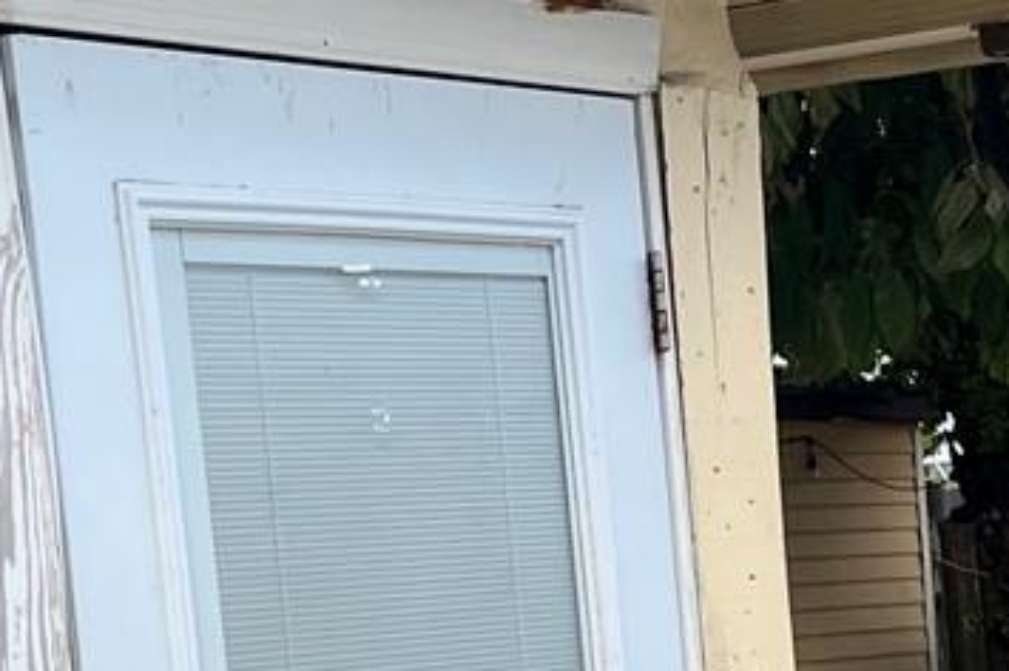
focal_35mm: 122
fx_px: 3416
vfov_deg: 10.8
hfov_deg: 15.8
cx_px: 1370
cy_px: 978
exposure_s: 1/1151
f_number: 1.6
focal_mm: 5.1
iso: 50
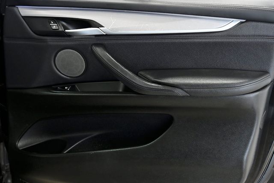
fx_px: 472
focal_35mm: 62
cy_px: 92
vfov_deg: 21.9
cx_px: 137
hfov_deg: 32.4
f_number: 5
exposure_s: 1/160
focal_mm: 62
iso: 2000
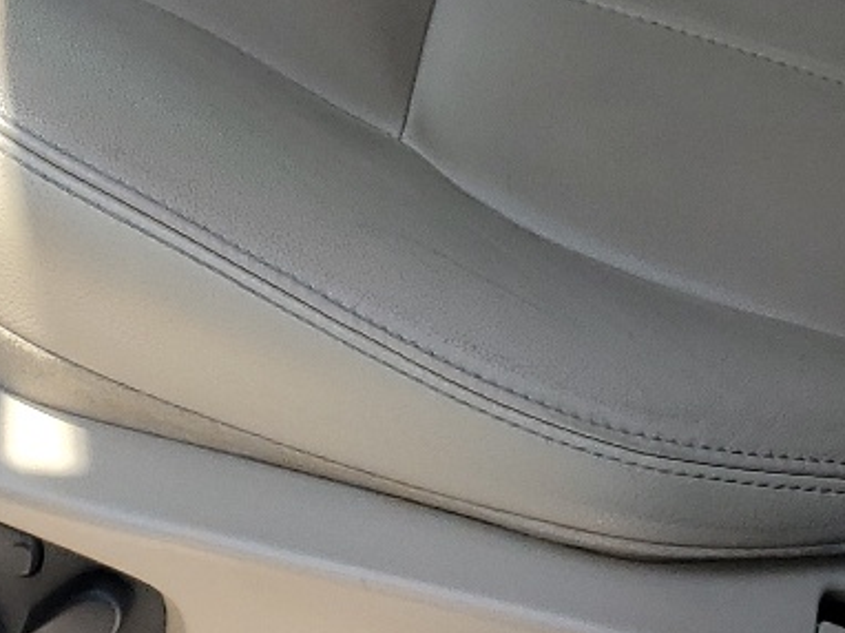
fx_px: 2659
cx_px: -97
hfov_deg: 17.4
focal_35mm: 109
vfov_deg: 12.2
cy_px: -571
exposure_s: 1/833
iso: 50
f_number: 1.5
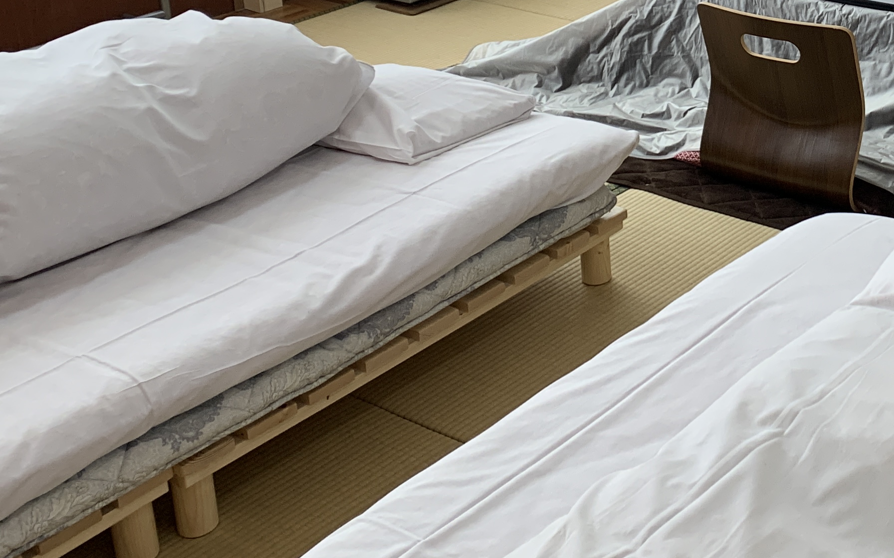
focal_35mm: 62
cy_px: -10
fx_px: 1511
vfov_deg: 20.3
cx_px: 846
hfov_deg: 31.1
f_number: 1.8
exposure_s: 1/120
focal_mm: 4.25
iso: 50
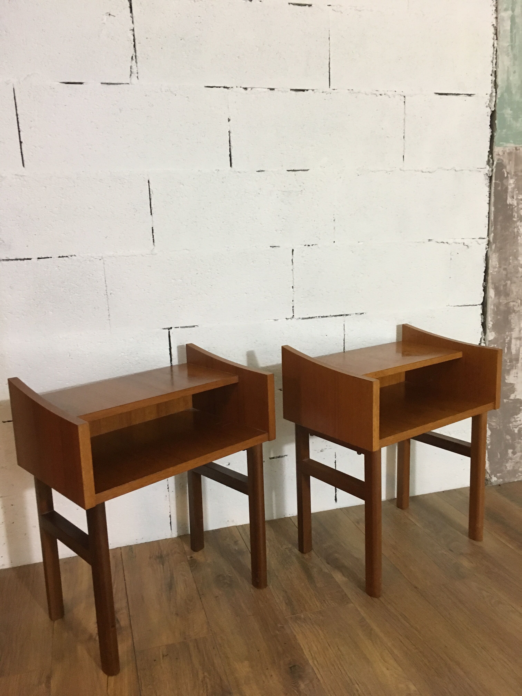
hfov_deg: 48.2
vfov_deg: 61.7
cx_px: 261
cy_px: 348
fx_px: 583
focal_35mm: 29
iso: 200
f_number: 2.2
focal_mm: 4.15
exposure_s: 1/20
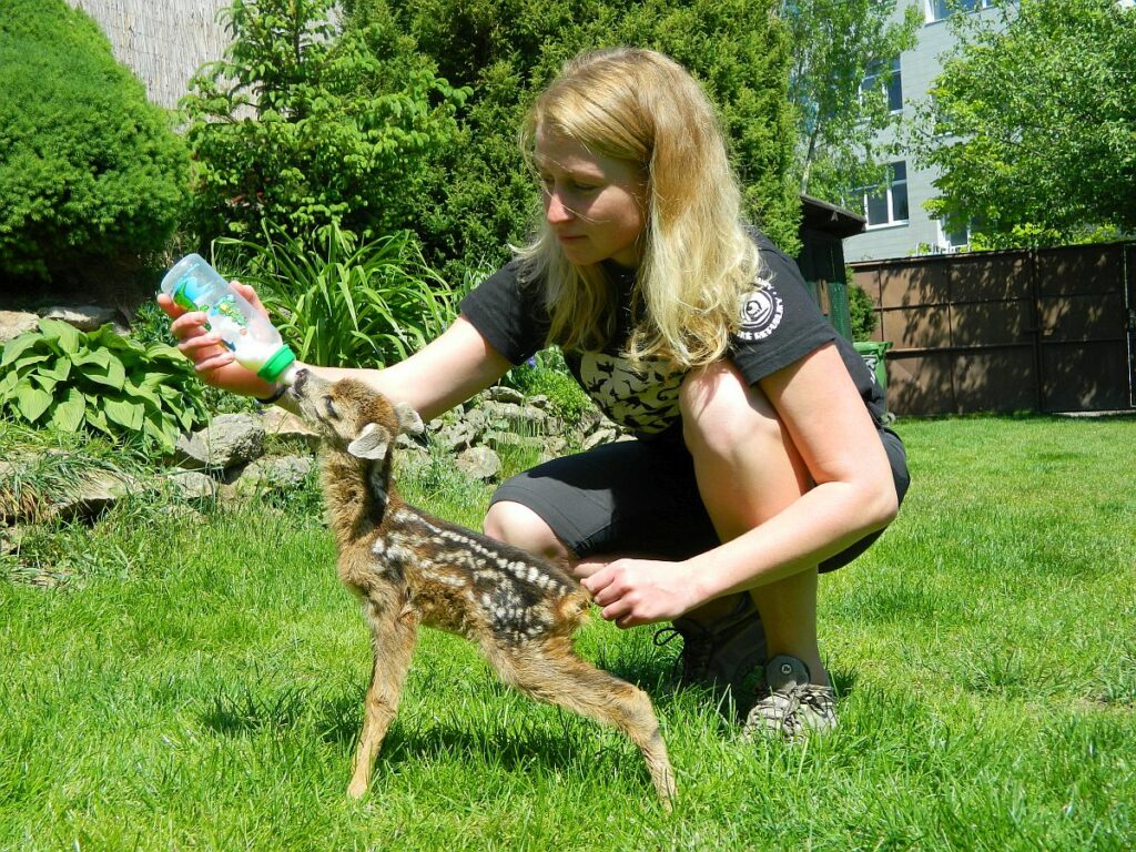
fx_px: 1542
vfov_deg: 30.9
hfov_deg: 40.4
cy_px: 426
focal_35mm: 47
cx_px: 568
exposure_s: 1/500
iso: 80
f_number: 3.6
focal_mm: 8.4
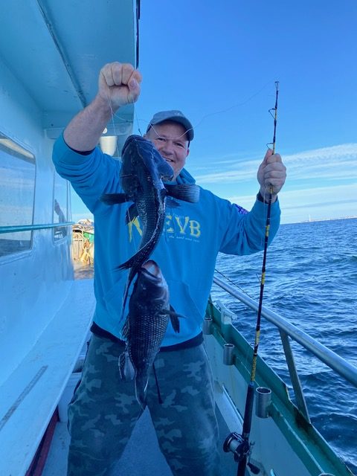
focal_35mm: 26
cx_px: 178
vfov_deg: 67.3
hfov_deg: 53.1
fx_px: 358
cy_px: 238
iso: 32
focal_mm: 4.25
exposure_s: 1/1157
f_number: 1.8
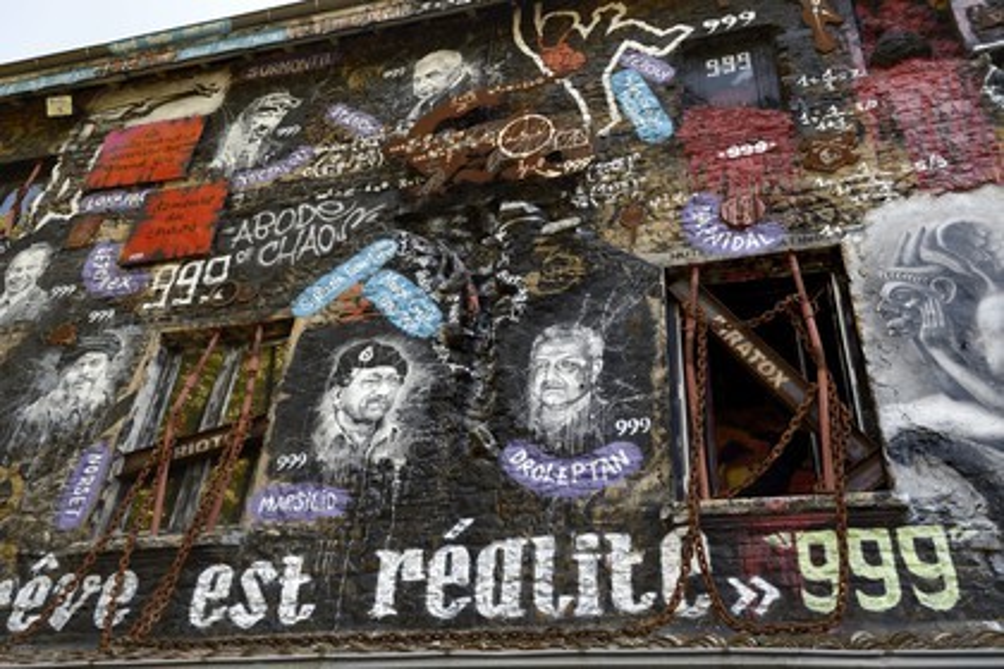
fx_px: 948
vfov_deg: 38.9
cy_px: 334
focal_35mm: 34
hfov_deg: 55.8
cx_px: 502
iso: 200
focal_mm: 34
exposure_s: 1/200
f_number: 5
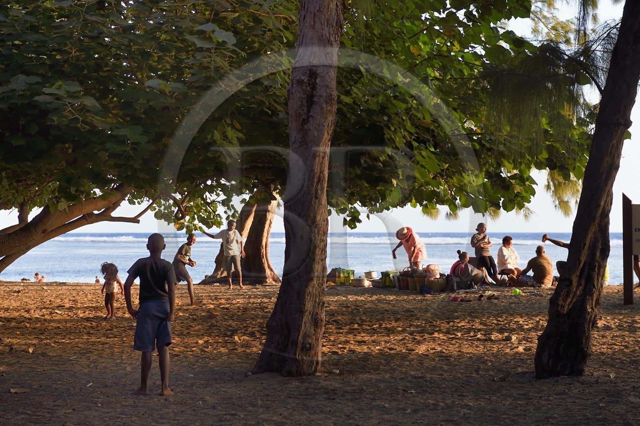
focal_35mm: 70
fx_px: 1243
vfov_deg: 19.4
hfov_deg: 28.9
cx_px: 320
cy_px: 213
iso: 200
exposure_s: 1/200
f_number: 5
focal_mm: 70
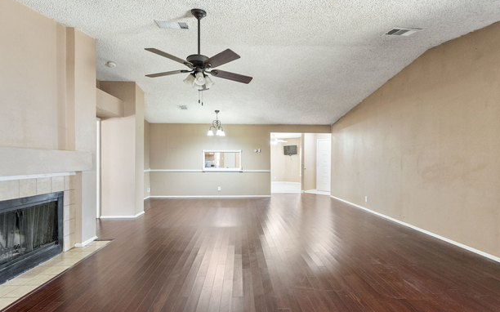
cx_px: 248
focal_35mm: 16
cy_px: 167
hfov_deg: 97.8
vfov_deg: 71.1
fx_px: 218
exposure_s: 1/8
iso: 1600
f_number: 5
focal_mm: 10
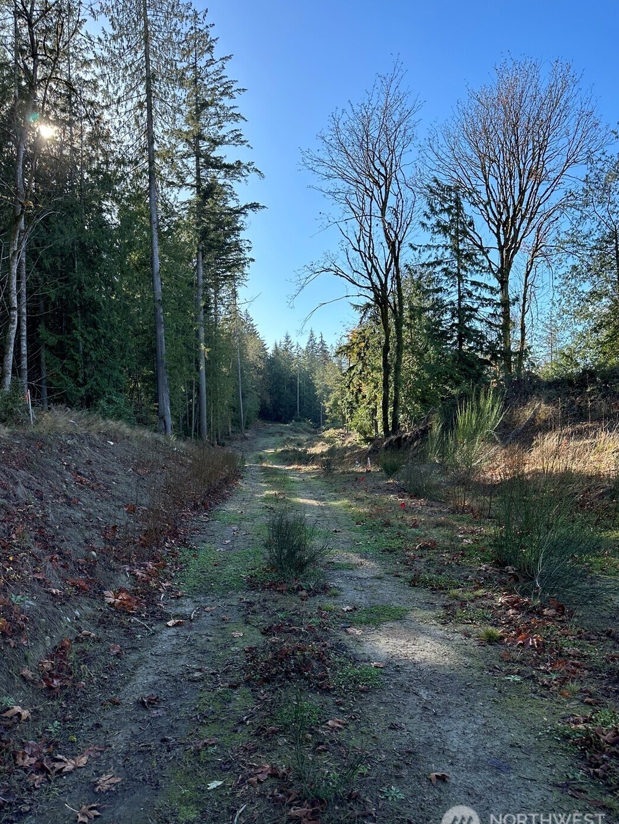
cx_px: 301
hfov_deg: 54.9
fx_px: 596
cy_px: 423
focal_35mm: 25
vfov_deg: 69.4
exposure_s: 1/1495
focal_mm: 6.86
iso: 80
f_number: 1.78
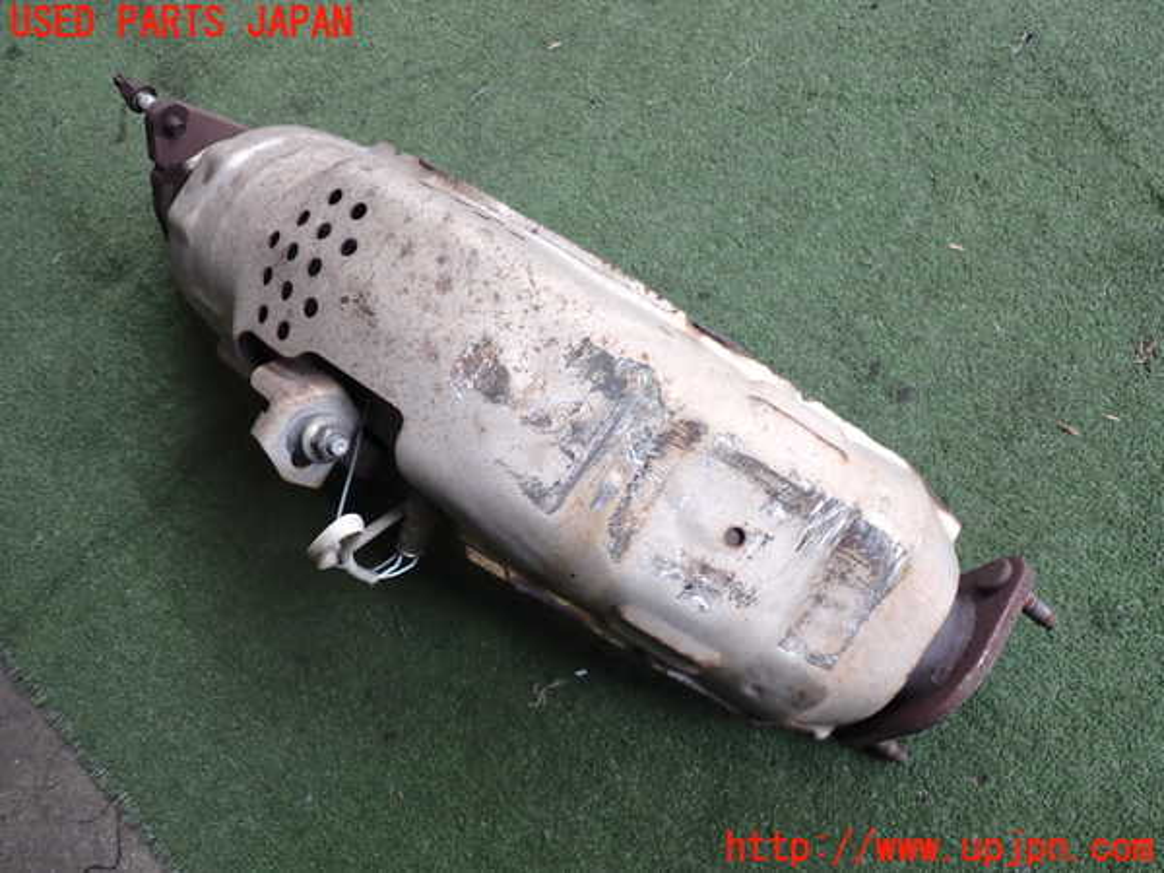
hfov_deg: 60.0
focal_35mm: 30
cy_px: 436
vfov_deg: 46.8
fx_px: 1009
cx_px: 582
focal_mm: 5.4
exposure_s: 1/125
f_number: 2.3
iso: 100
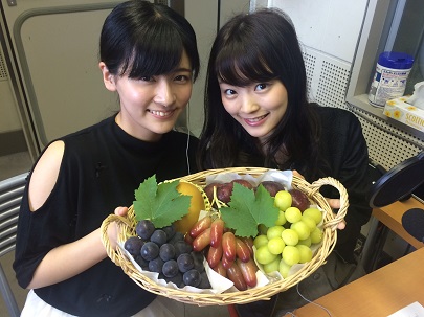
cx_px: 212
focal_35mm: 29
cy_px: 158
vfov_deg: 48.2
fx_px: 355
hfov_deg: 61.7
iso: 100
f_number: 2.2
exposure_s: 1/33
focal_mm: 4.15
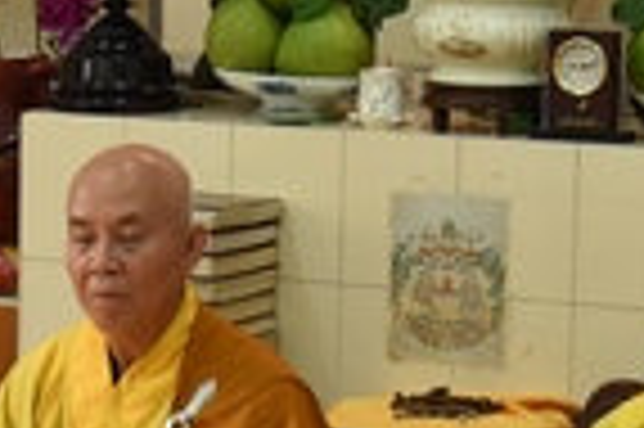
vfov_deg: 7.9
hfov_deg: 11.8
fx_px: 3091
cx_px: 45
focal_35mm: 173
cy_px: 360
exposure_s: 1/60
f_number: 4
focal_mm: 38
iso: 1100
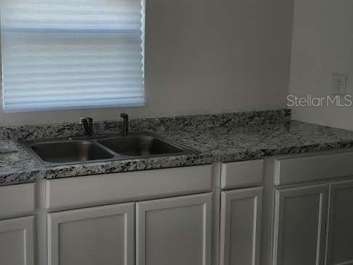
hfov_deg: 46.1
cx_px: 63
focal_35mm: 38
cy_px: 100
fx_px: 388
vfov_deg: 37.5
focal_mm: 6.4
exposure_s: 1/180
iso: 100
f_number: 1.8
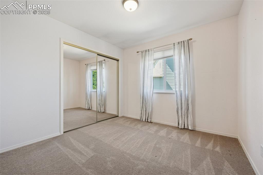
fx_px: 110
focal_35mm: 15
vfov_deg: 77.3
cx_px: 132
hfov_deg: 100.4
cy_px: 88
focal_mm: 15
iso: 800
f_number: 11
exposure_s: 1/10
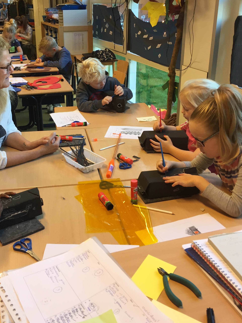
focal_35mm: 37
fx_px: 345
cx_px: 96
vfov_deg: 49.8
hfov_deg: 38.5
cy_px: 129
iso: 40
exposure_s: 1/33
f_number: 2.2
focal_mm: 4.15
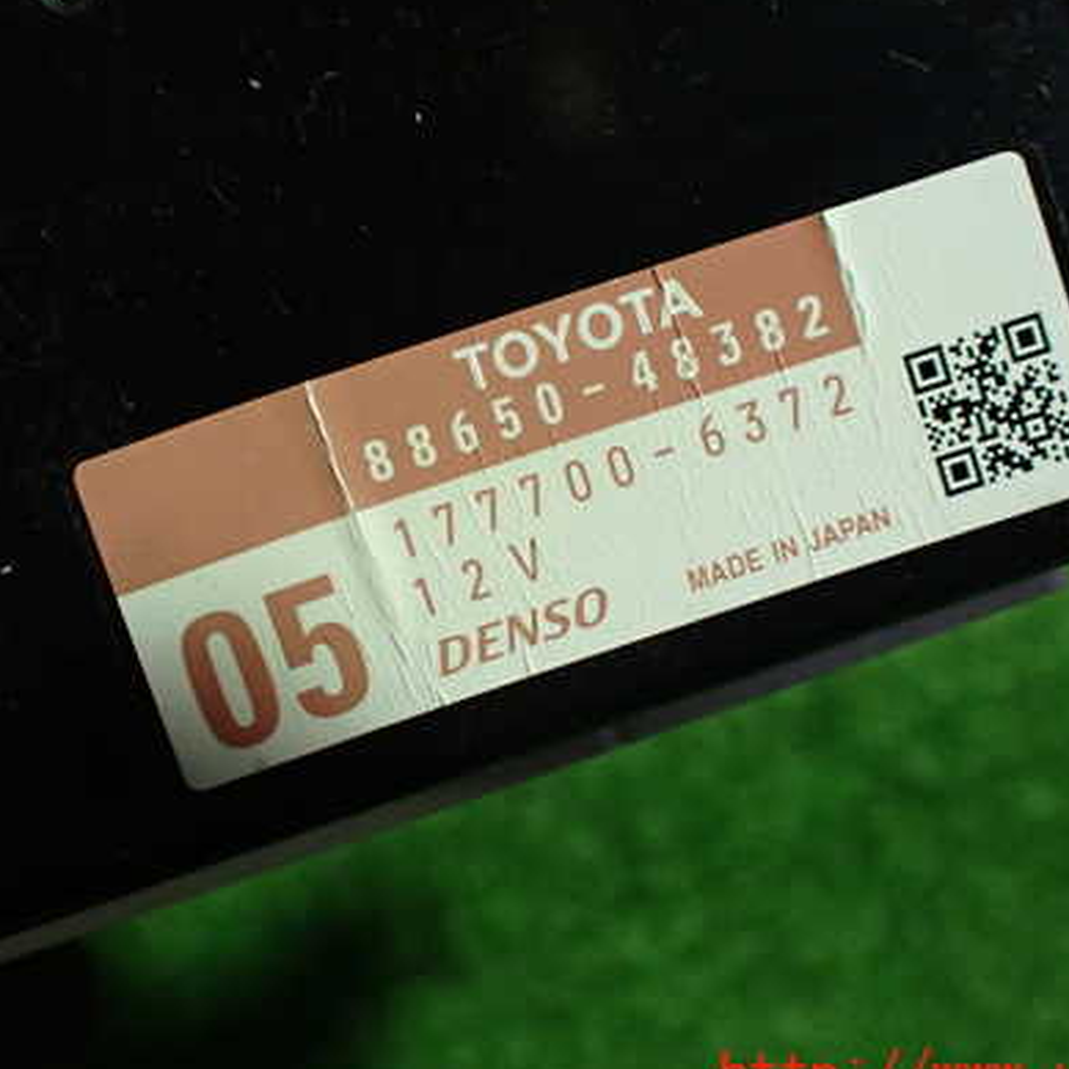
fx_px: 1432
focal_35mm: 41
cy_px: 493
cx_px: 515
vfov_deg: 40.9
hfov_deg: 40.9
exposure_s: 1/125
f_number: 2.3
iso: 500
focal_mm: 5.4
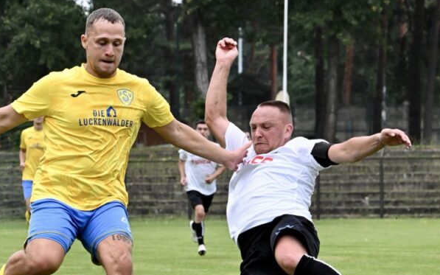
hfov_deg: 7.7
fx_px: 3249
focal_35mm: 271
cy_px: 237
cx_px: 131
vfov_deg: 4.8
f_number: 9
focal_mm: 155
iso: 2500
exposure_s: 1/1600
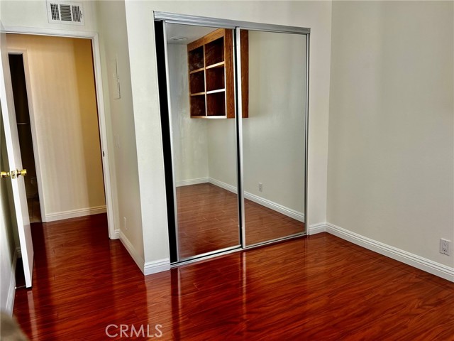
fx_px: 341
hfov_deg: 67.3
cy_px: 170
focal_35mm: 26
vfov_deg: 53.1
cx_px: 227
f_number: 1.5
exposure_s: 1/120
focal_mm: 5.7
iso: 64
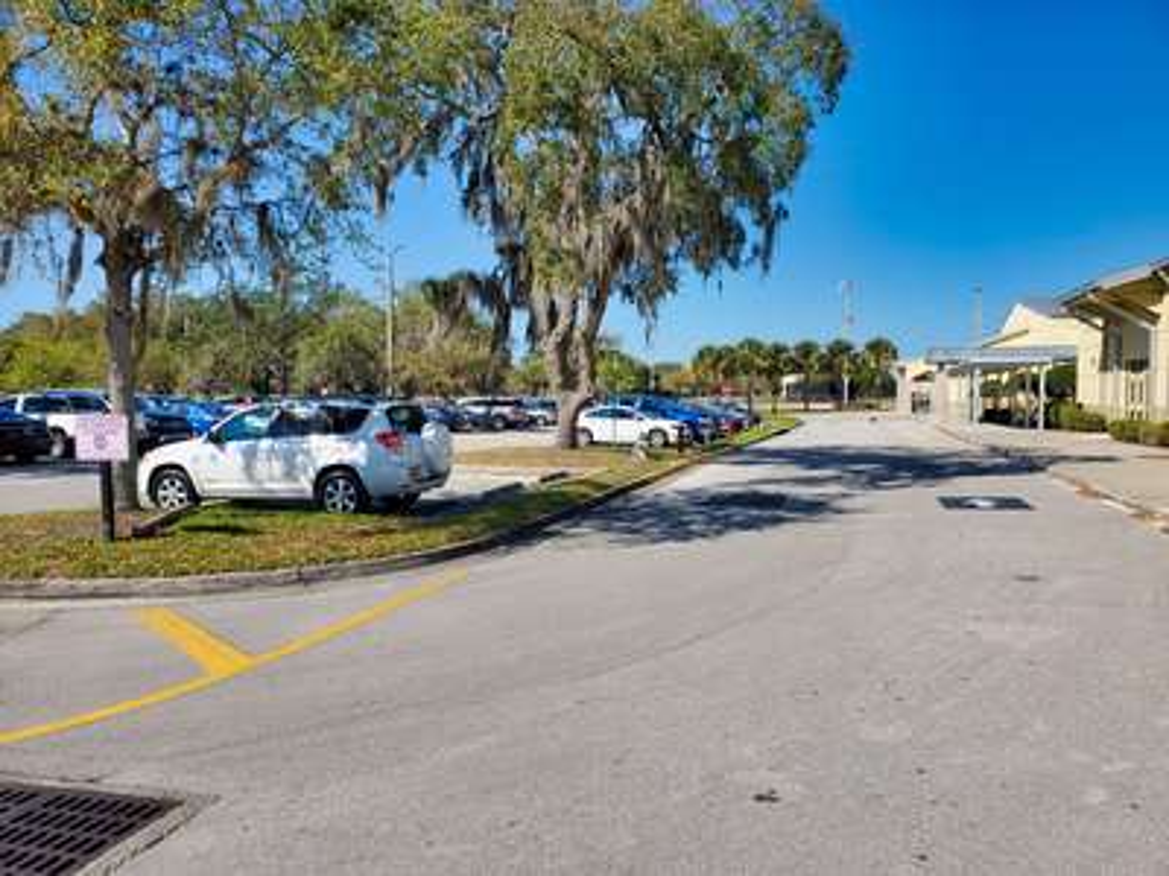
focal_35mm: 26
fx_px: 878
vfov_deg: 53.1
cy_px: 438
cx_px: 584
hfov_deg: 67.3
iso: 50
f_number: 2.4
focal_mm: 4.3
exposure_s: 1/1423
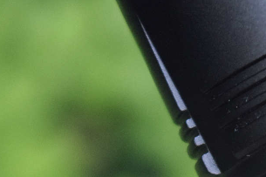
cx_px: 389
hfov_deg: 7.5
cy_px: 256
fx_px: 1999
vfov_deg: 5.0
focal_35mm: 271
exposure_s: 1/160
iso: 3200
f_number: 6.3
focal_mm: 55
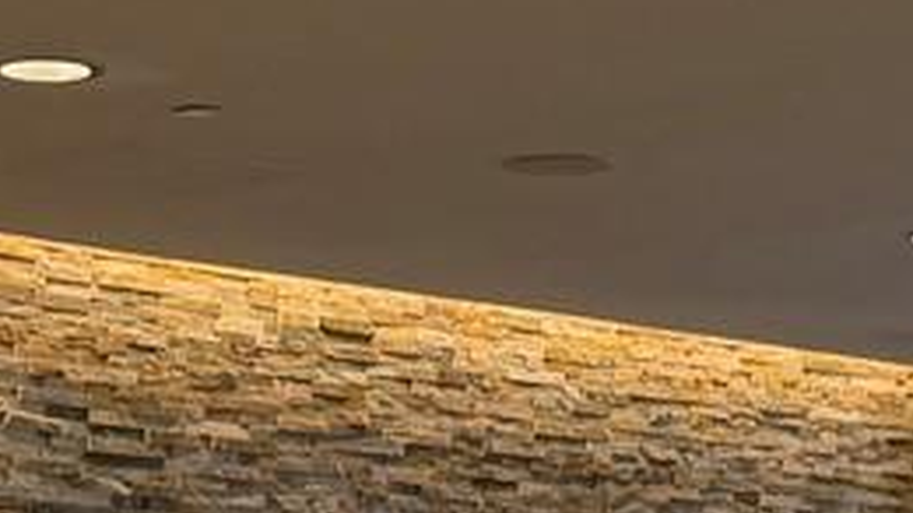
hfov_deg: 13.1
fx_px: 3896
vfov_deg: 7.0
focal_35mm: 161
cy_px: 1356
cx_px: -60
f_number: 1.78
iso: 200
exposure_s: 1/128
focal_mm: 6.76
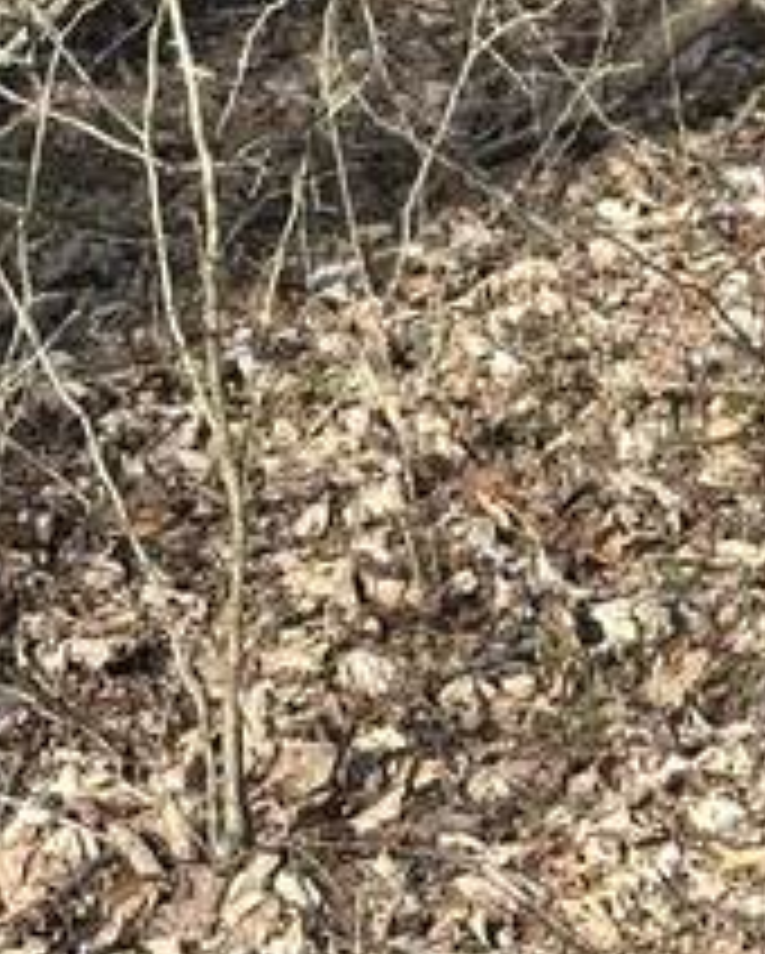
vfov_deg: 8.7
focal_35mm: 212
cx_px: 1062
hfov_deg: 7.2
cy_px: -806
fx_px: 5991
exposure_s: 1/1073
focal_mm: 6.86
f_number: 1.78
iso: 64
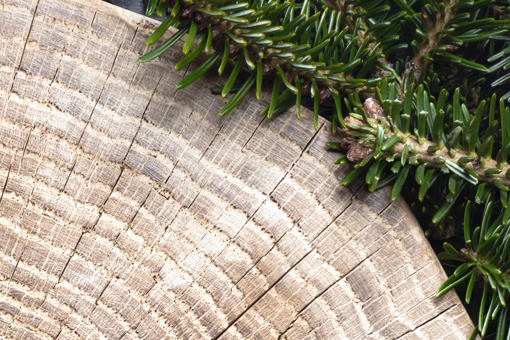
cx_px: -76
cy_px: 571
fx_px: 3385
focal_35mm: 239
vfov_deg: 5.7
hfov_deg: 8.5
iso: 100
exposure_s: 1/200
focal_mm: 50
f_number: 11
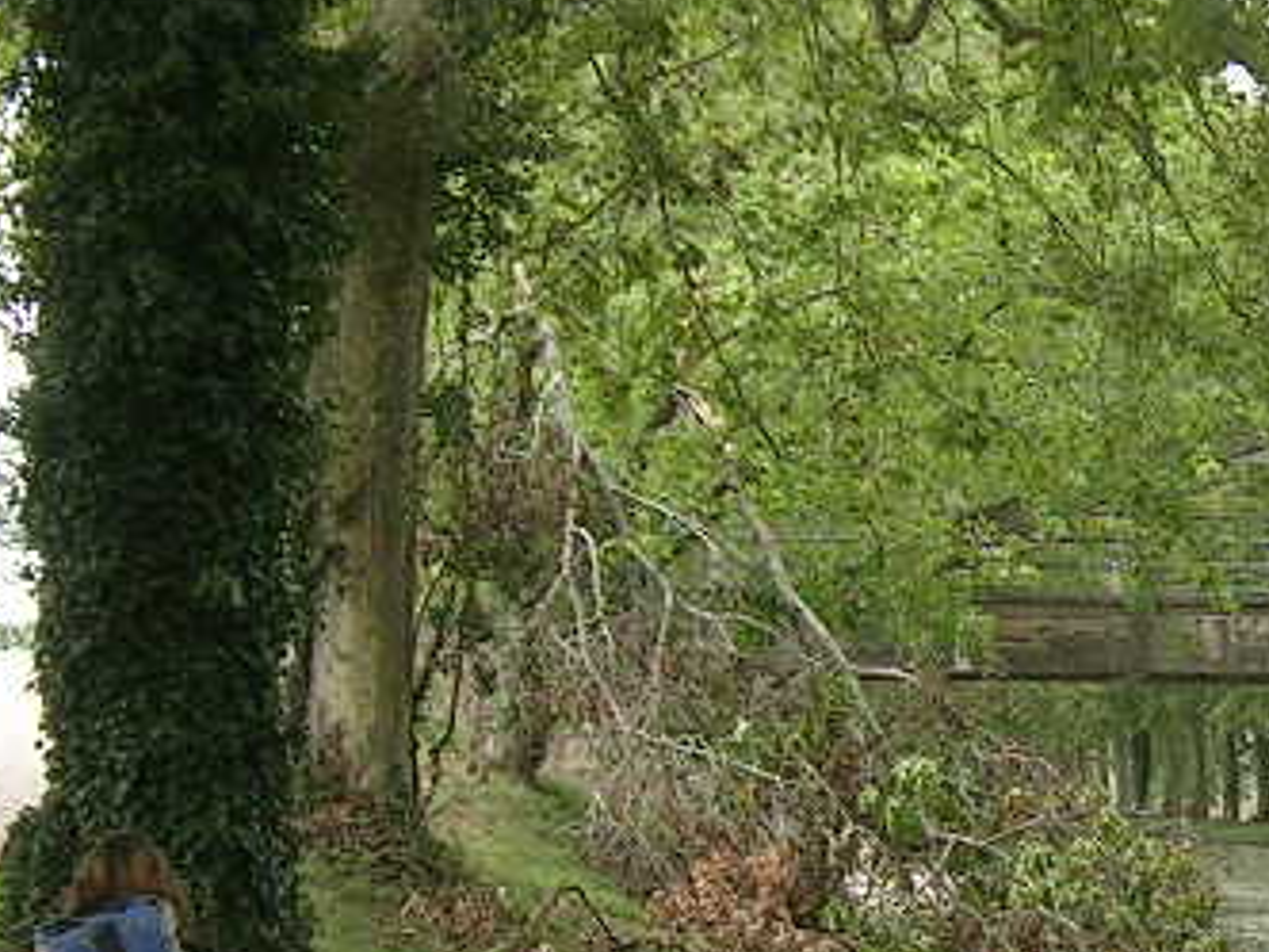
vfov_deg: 13.7
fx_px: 3959
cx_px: 1533
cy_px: 673
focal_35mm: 108
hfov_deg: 17.4
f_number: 2.8
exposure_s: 1/129
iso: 50
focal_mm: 5.4
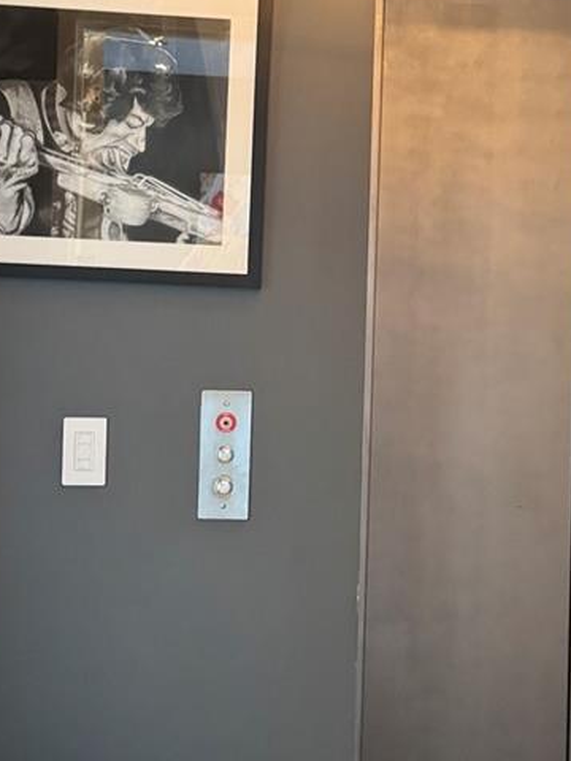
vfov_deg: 32.1
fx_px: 1320
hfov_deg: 24.3
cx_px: 360
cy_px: 292
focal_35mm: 60
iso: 800
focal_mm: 6.76
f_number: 1.78
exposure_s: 1/40
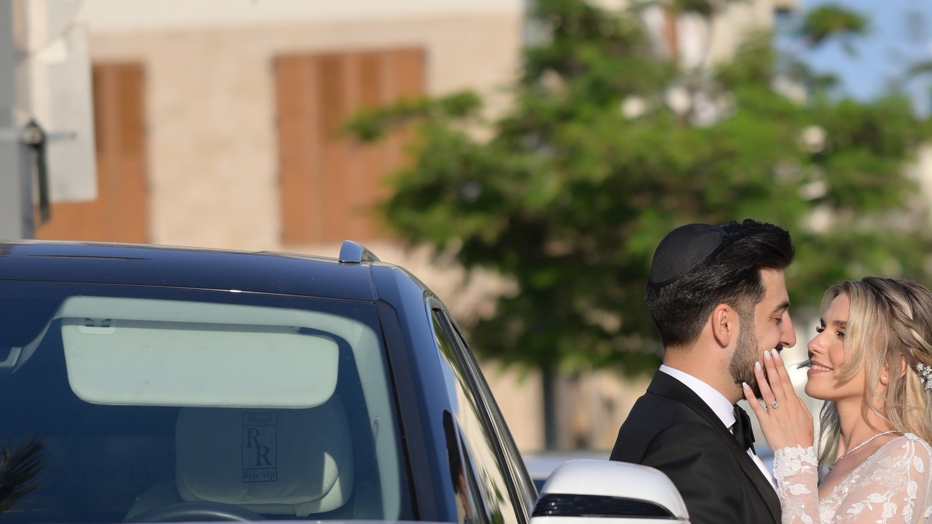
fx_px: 5733
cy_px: 499
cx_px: 807
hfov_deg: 9.3
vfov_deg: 5.2
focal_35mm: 232
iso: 125
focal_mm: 85
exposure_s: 1/5000
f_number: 2.5
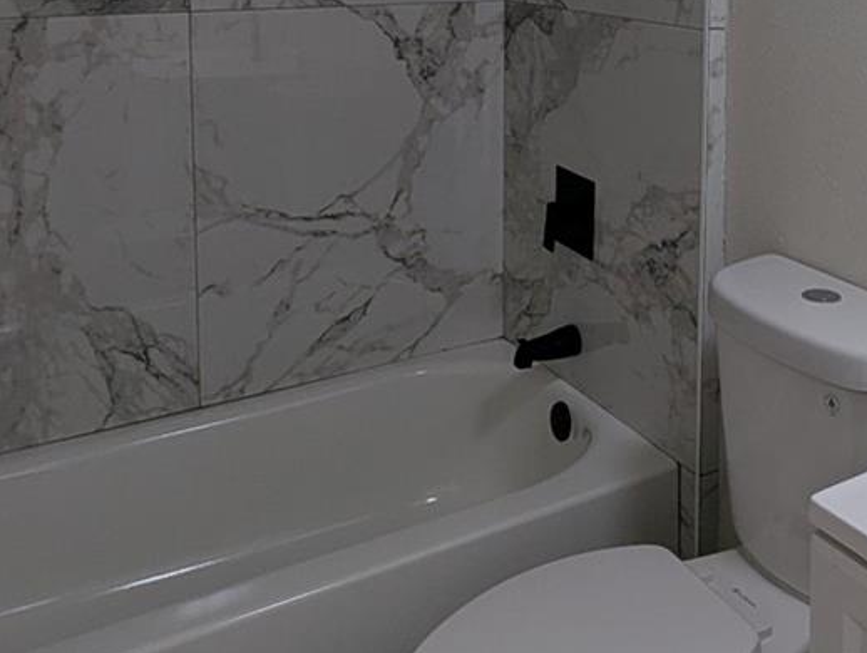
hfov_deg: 44.1
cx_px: 716
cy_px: 3
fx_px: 1003
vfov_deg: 33.1
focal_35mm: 40
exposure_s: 1/146
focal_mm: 1.95
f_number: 2.2
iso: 48
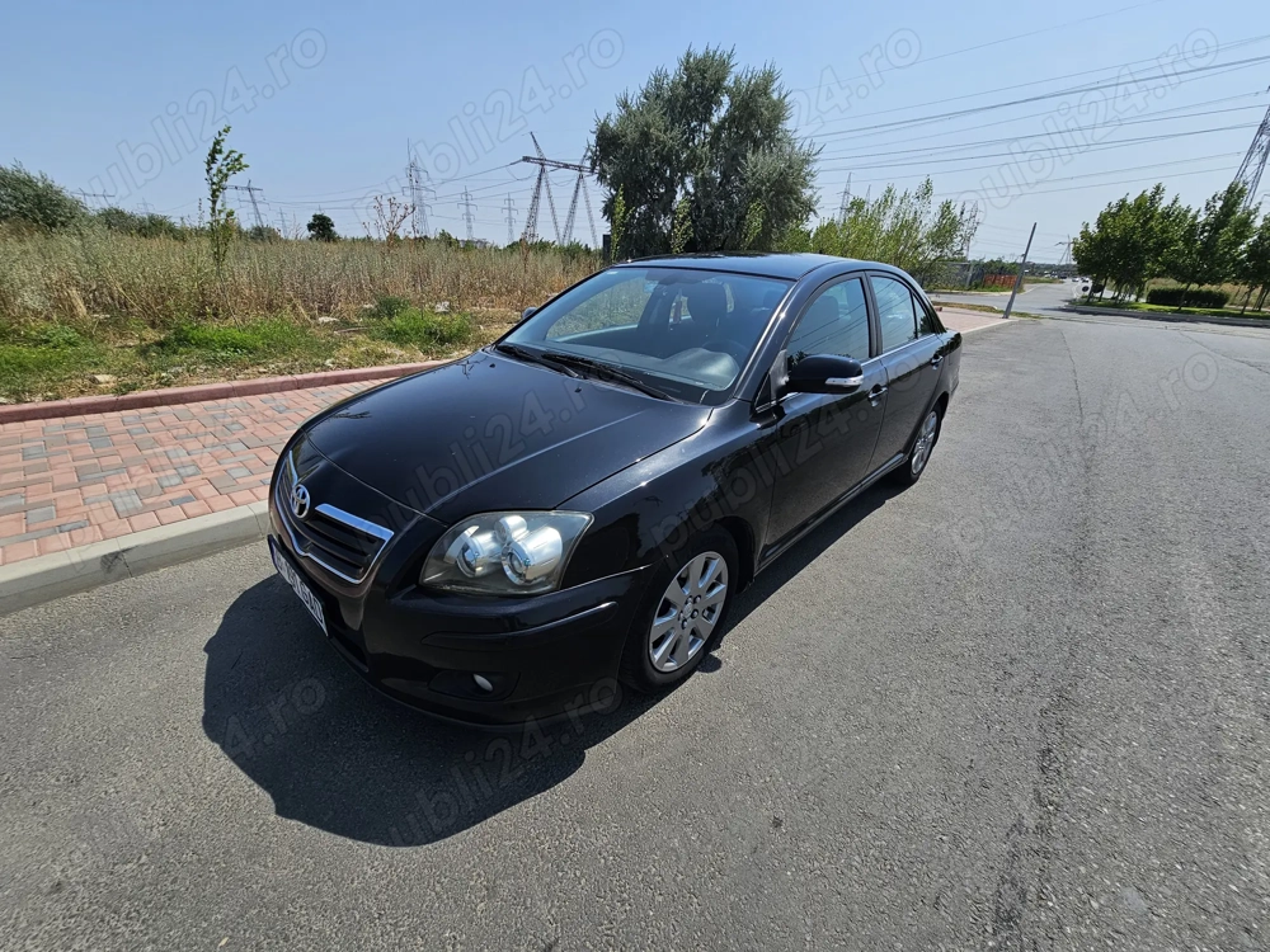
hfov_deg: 106.2
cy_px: 476
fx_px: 477
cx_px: 635
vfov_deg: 89.9
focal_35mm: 13
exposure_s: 1/2890
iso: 50
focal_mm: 2.2
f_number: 2.2
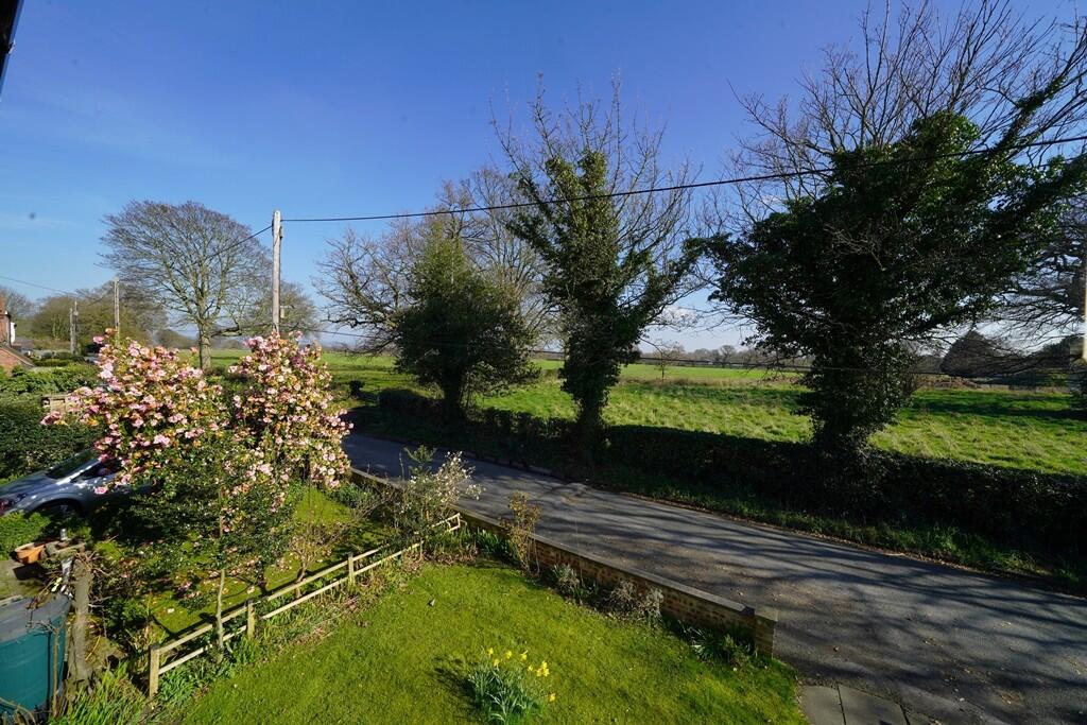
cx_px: 544
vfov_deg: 90.0
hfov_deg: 112.6
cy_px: 362
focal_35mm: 12
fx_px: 362
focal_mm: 12
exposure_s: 1/100
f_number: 11
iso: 100
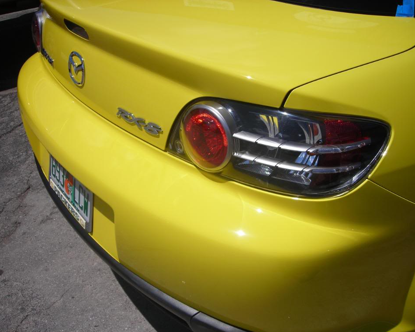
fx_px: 491
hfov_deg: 45.8
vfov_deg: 37.3
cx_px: 200
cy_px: 167
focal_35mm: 40
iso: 50
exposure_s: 1/463
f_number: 6.4
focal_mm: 6.3
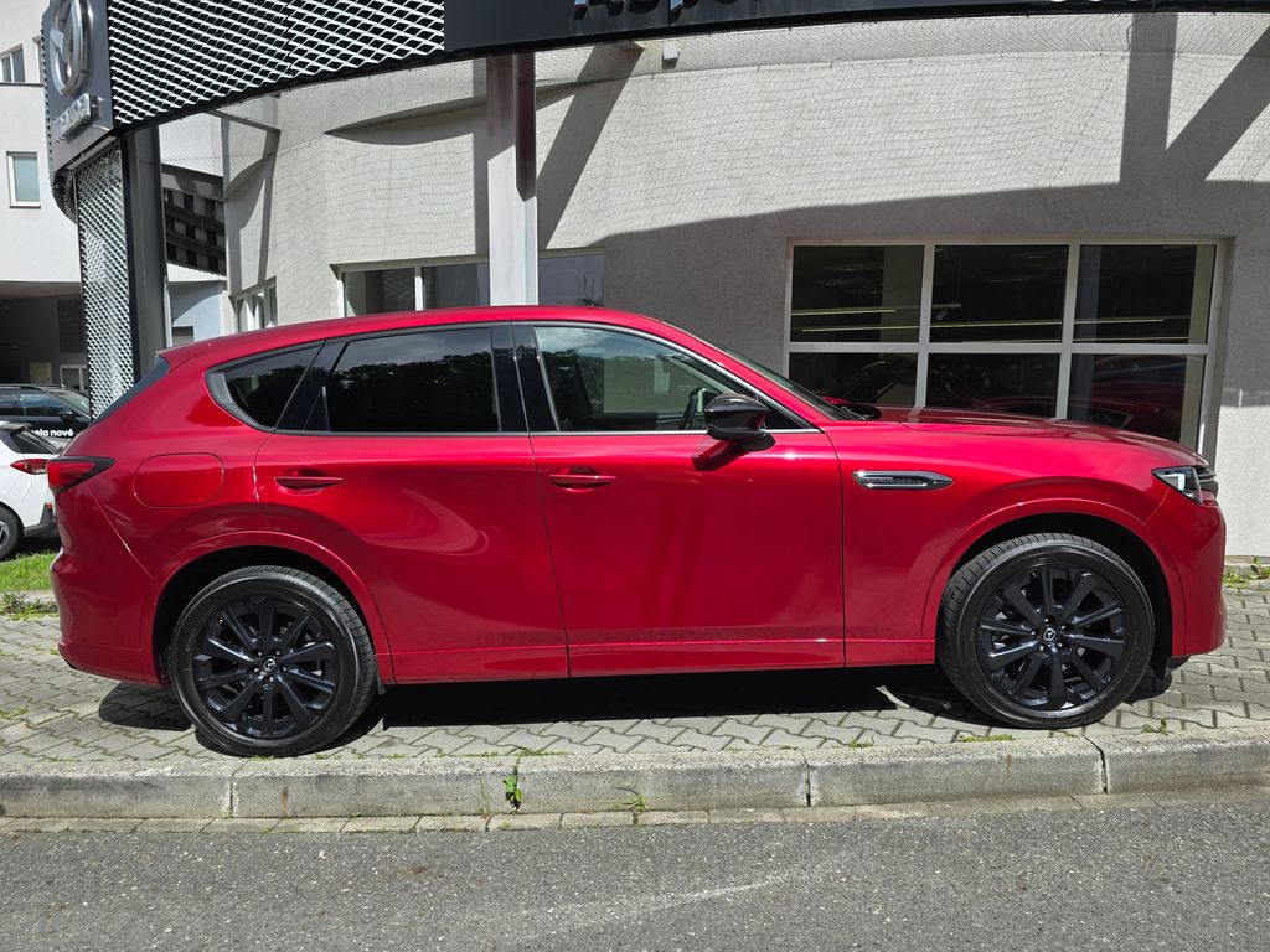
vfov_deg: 58.9
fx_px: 844
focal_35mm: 23
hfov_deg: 73.9
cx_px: 635
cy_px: 476
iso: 12
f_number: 1.7
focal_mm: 6.3
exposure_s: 1/655
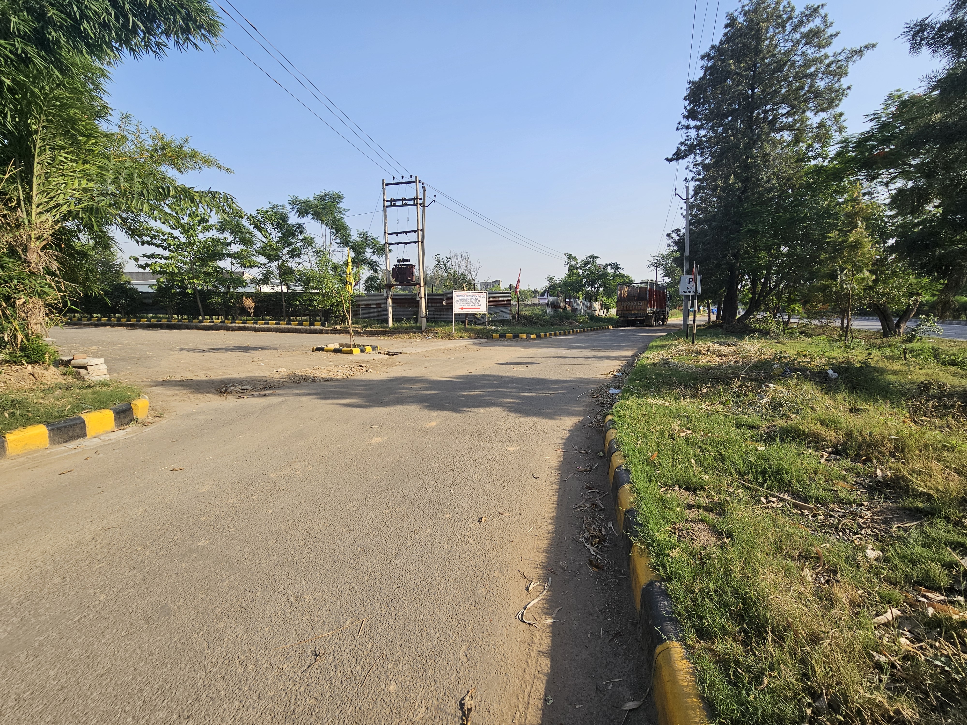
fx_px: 363
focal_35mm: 13
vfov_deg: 89.9
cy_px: 362
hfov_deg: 106.2
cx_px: 484
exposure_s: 1/1441
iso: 50
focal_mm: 2.2
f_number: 2.2
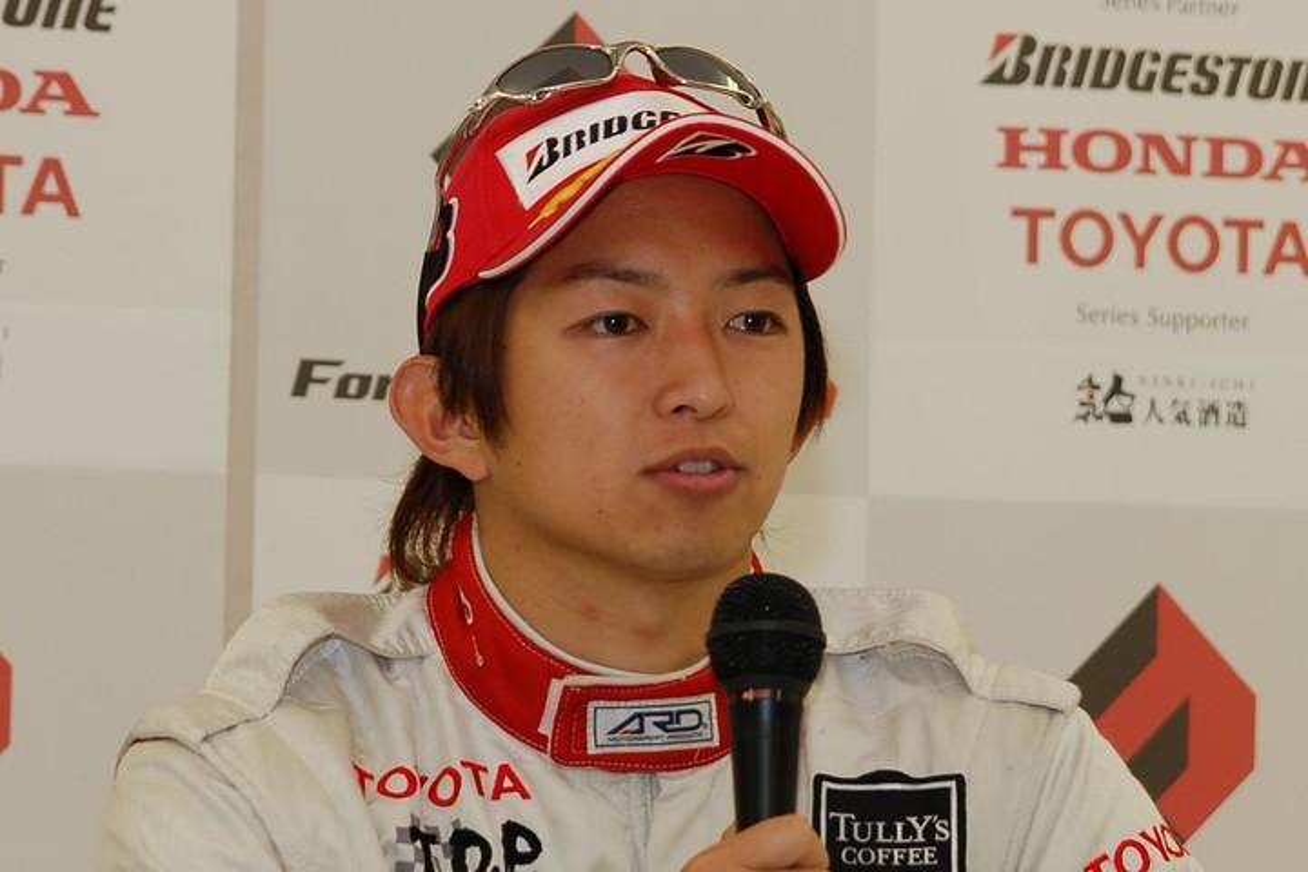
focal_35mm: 112
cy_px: 436
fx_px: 4087
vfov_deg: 12.2
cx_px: 654
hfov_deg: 18.2
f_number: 4
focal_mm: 75
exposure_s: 1/60
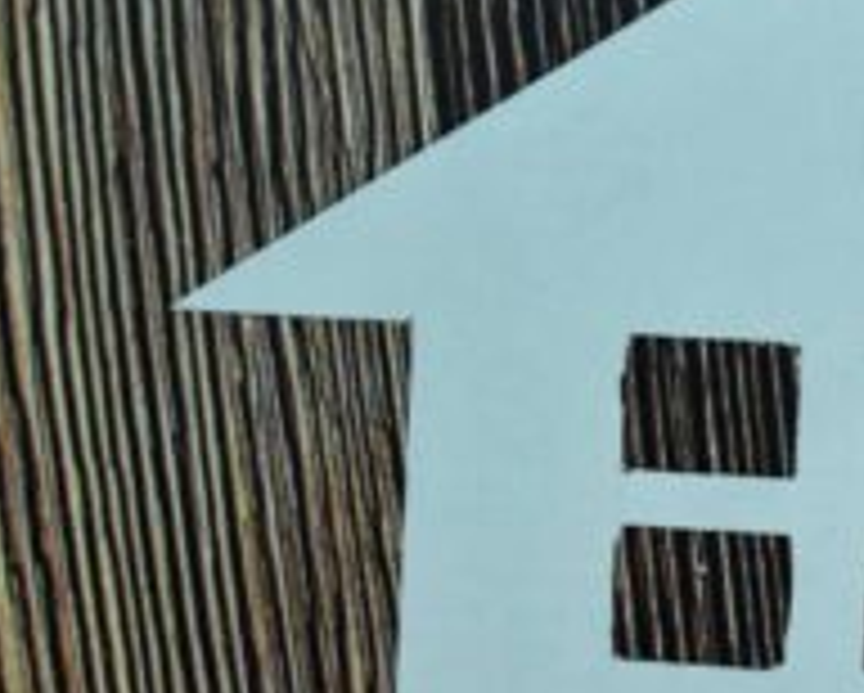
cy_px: 448
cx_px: 1260
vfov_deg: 14.1
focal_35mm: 109
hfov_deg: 16.2
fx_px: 2790
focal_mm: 24
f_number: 7.1
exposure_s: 1/60
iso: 400
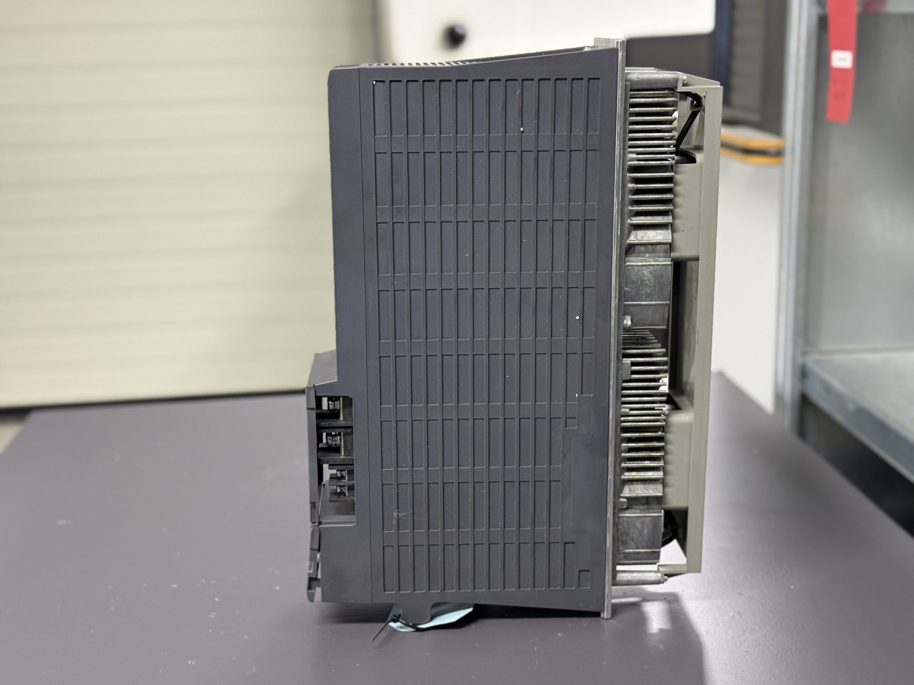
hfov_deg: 39.7
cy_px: 342
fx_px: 1267
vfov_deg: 30.3
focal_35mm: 48
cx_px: 457
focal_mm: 6.76
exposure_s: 1/33
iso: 250
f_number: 1.78
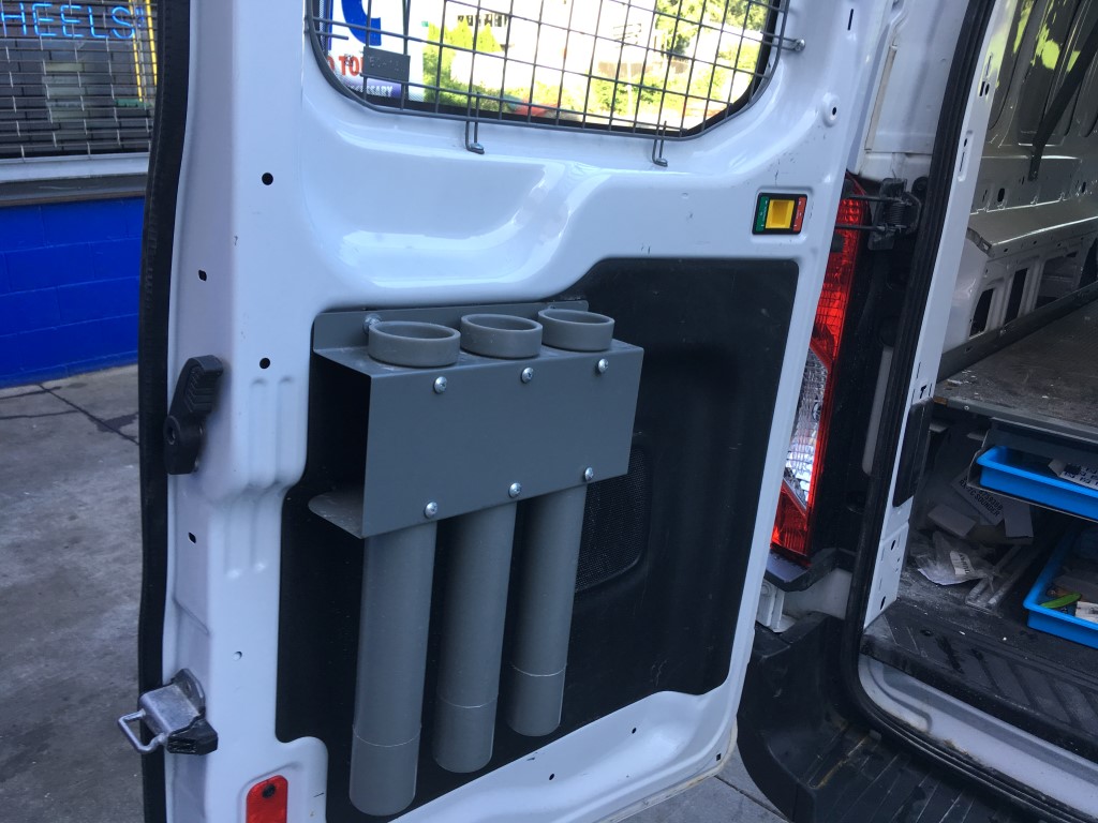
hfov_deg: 61.7
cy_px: 412
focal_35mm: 29
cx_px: 549
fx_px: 920
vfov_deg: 48.2
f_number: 2.2
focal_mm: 4.15
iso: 32
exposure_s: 1/120
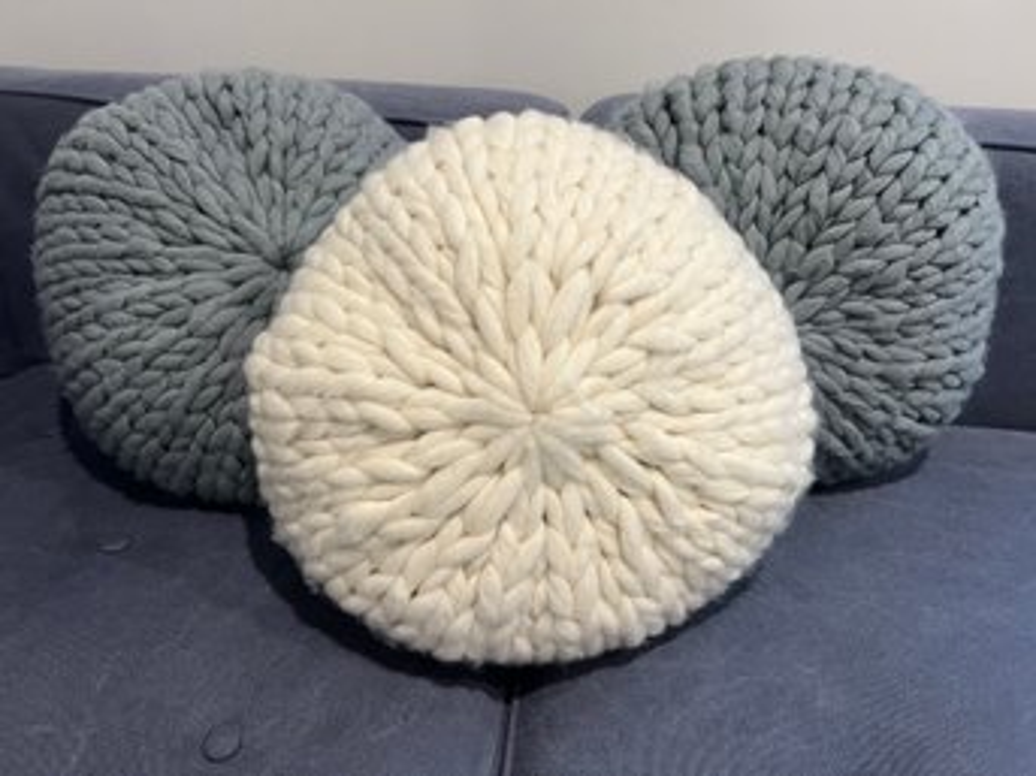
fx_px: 778
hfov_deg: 67.3
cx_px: 518
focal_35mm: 26
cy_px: 388
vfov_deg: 53.0
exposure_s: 1/60
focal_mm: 5.7
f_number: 1.5
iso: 160
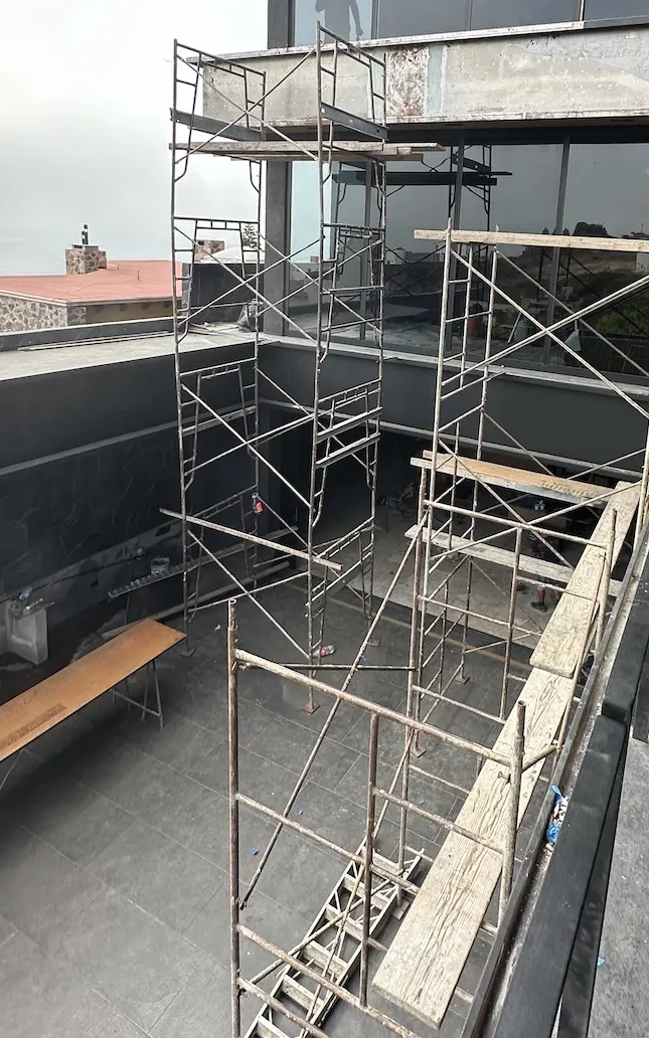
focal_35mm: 23
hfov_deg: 52.1
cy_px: 360
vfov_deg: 75.1
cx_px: 425
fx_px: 651
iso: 40
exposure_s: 1/515
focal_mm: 2.22
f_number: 2.2
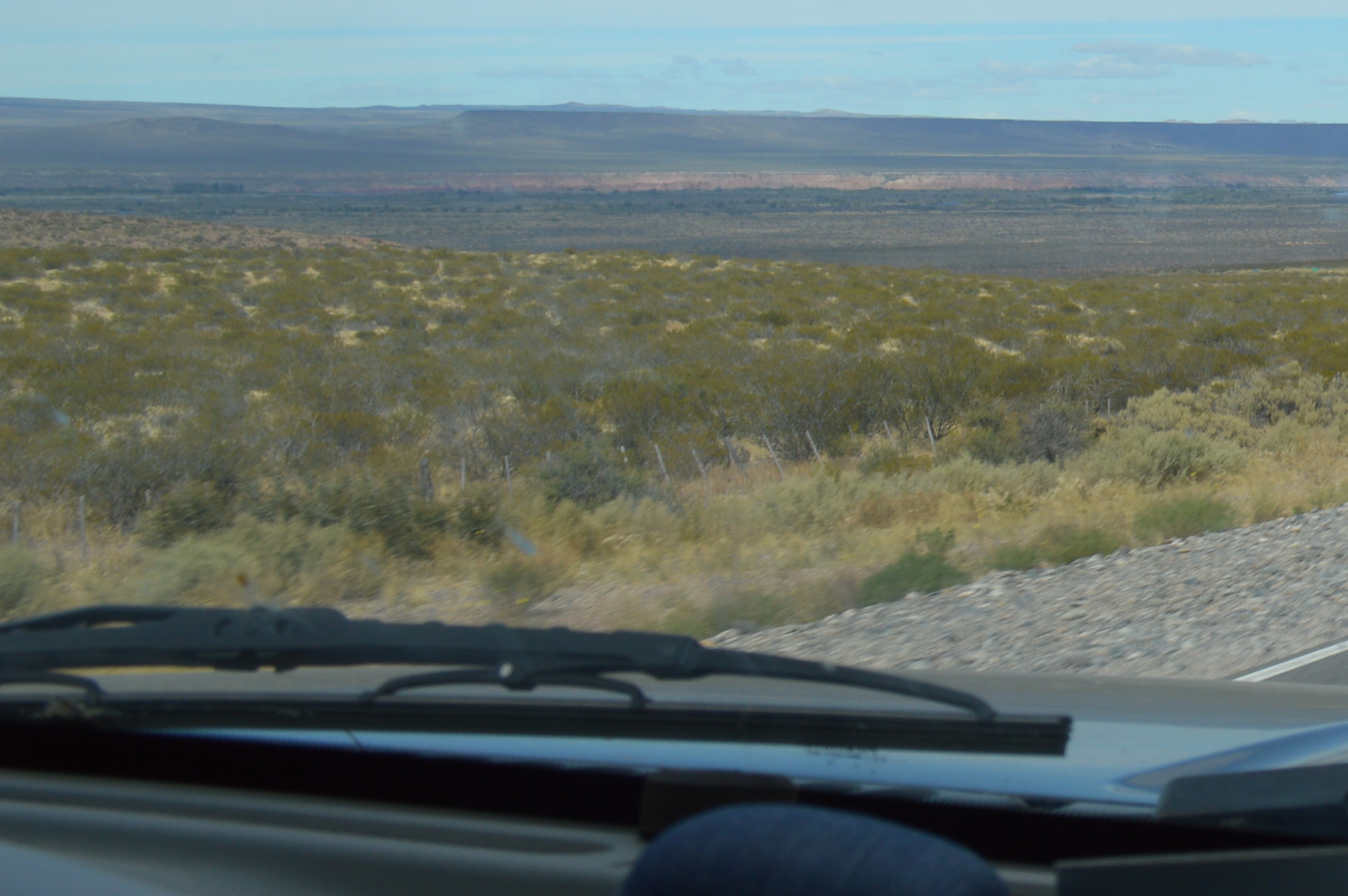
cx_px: 1699
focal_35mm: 78
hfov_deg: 23.4
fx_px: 2918
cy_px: -146
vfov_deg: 16.8
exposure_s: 1/250
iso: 100
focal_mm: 20
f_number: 8
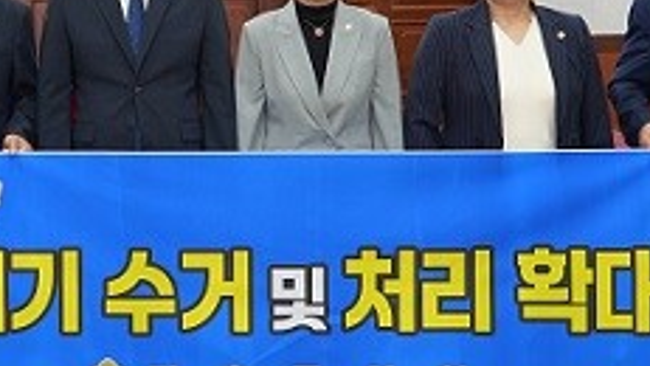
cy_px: 70
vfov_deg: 14.3
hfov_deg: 24.9
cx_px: 144
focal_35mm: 84
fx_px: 1448
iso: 640
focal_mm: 31
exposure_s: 1/60
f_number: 4
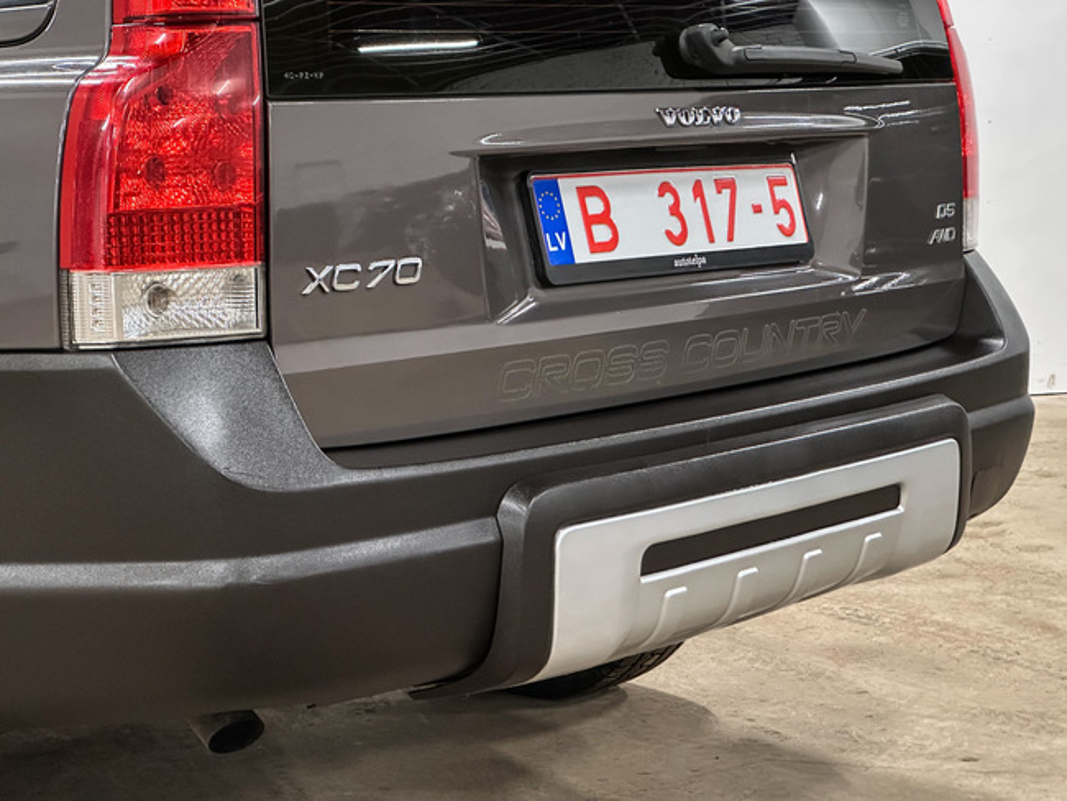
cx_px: 534
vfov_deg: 19.2
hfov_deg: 25.3
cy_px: 400
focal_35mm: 77
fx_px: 2374
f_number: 2.8
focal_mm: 9
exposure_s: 1/35
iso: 800
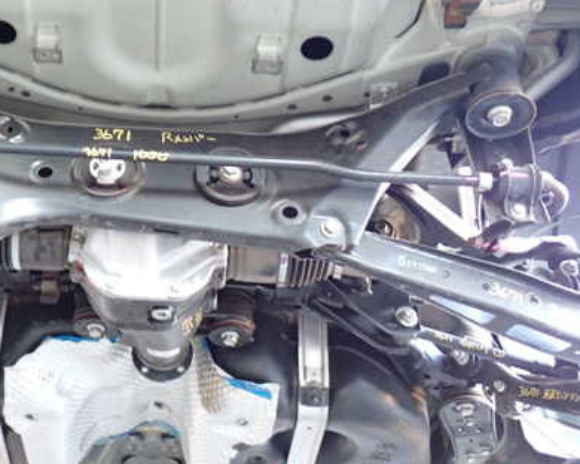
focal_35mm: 48
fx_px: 824
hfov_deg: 38.2
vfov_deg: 31.3
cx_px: 177
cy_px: 165
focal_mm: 5.79
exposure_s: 1/20
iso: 800
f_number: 2.4
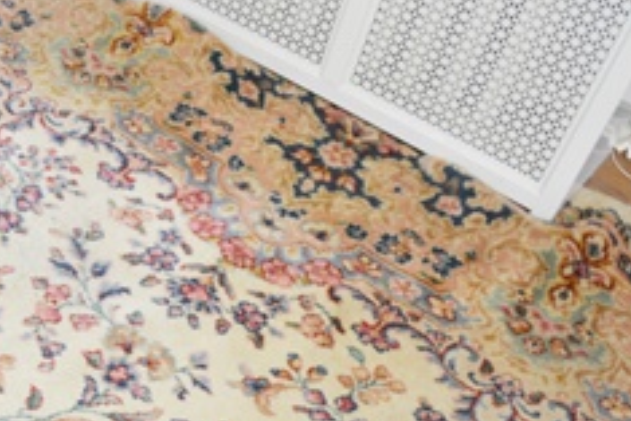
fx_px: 1210
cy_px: 397
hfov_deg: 26.7
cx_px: -72
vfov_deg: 19.3
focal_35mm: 69
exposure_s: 1/40
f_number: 3.5
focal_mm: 18
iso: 800
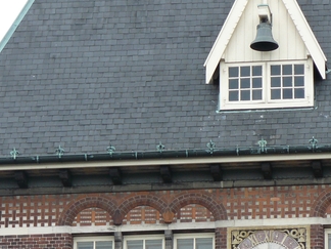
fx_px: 3155
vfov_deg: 4.5
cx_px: 268
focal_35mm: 330
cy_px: 192
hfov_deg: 6.0
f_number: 4
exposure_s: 1/100
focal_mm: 29.7
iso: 100
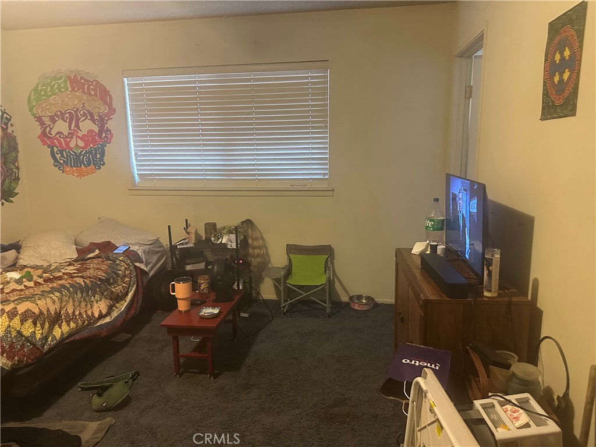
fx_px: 413
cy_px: 224
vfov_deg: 56.8
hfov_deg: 71.6
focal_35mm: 24
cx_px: 298
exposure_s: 1/40
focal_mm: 6.86
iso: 640
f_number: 1.78
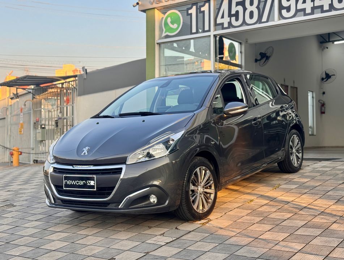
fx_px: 479
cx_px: 172
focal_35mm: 48
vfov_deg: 30.4
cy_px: 130
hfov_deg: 39.5
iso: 64
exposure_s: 1/208
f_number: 1.78
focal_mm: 6.76
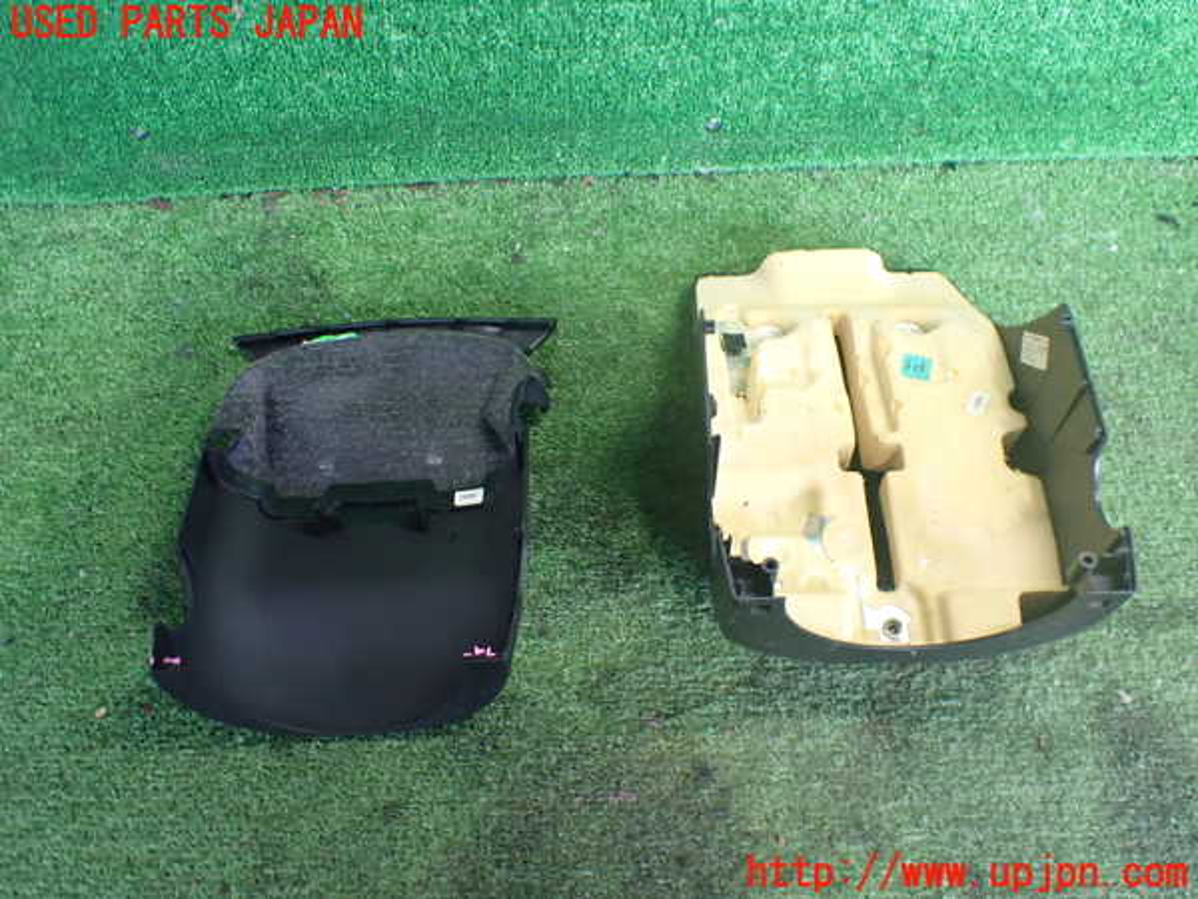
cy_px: 450
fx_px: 1038
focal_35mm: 30
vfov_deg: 46.8
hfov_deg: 60.0
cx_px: 599
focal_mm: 5.4
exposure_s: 1/80
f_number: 2.3
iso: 800
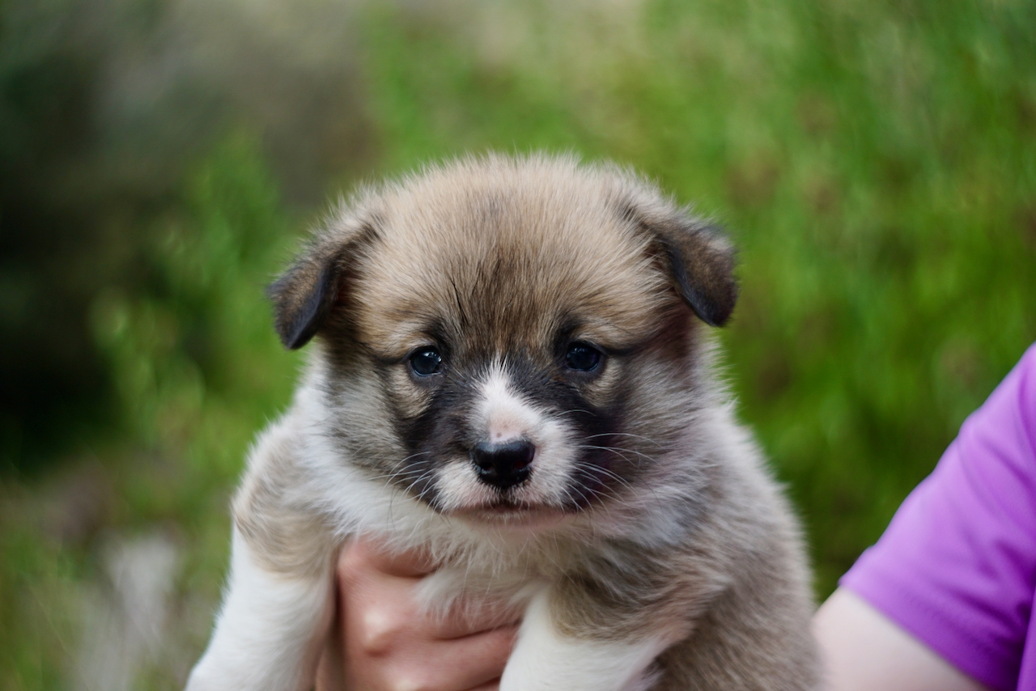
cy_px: 346
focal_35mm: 75
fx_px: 2159
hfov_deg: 27.0
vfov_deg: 18.2
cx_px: 518
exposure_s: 1/250
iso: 160
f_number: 4.5
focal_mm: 50
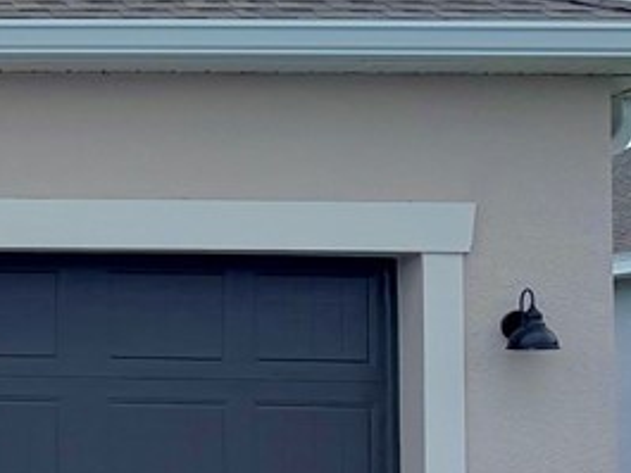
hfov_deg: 11.3
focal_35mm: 145
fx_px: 2644
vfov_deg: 10.2
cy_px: 352
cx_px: -902
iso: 80
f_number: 1.78
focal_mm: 6.76
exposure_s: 1/1812
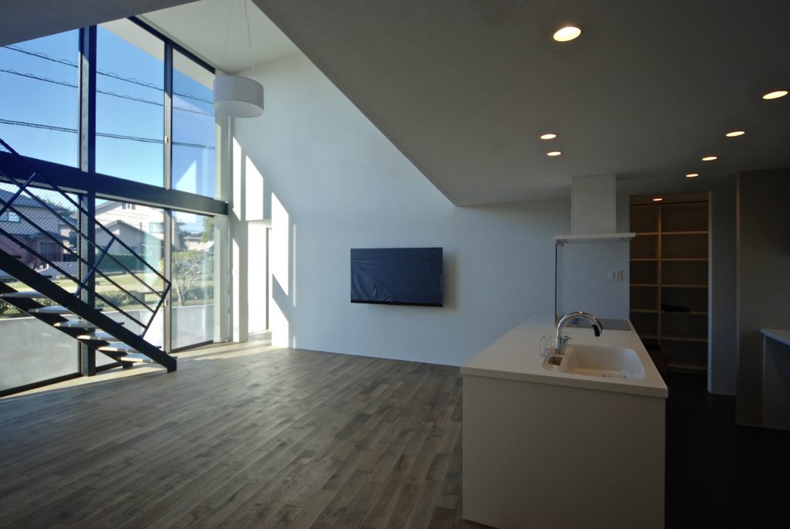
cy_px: 264
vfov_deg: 67.5
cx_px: 395
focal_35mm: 18
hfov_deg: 89.9
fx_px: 395
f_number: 5.6
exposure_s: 1/125
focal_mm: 12
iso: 110
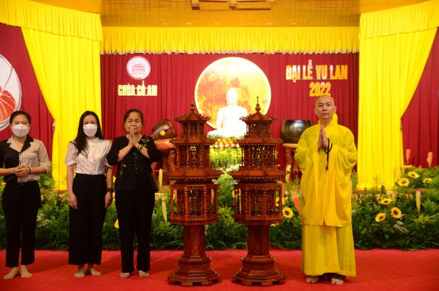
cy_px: 146
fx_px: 566
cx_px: 220
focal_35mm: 46
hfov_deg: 42.4
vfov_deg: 28.8
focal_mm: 31
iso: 1000
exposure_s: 1/100
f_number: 2.8
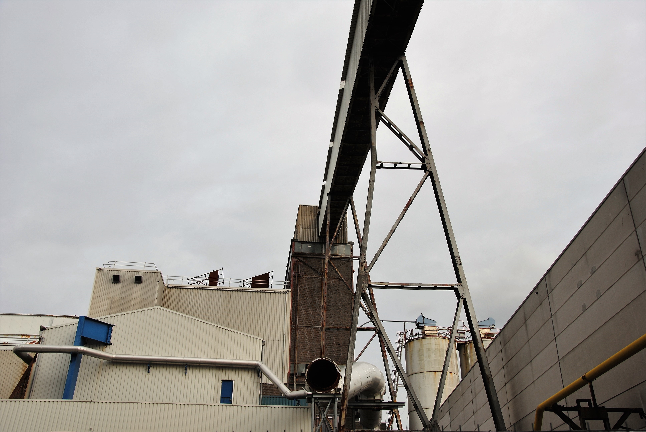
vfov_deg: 37.0
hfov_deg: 53.1
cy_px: 216
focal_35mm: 36
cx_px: 323
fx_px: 647
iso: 100
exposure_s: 1/250
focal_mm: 24
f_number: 8
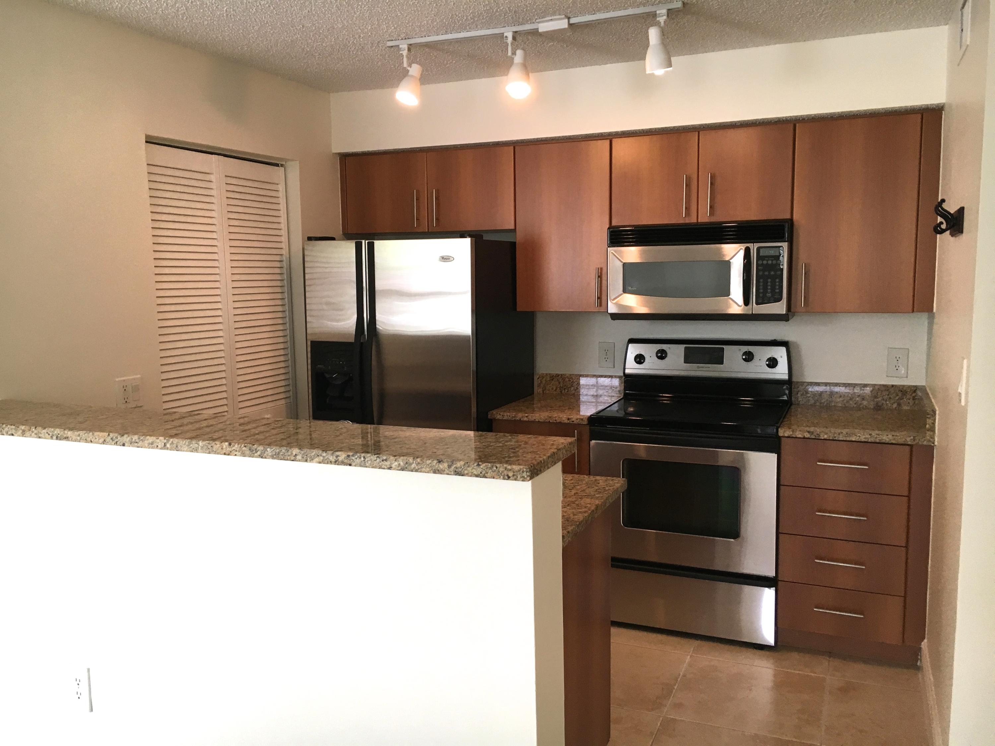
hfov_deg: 61.7
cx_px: 498
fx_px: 834
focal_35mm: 29
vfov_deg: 48.2
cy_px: 373
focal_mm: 4.15
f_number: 2.2
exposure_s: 1/30
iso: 40
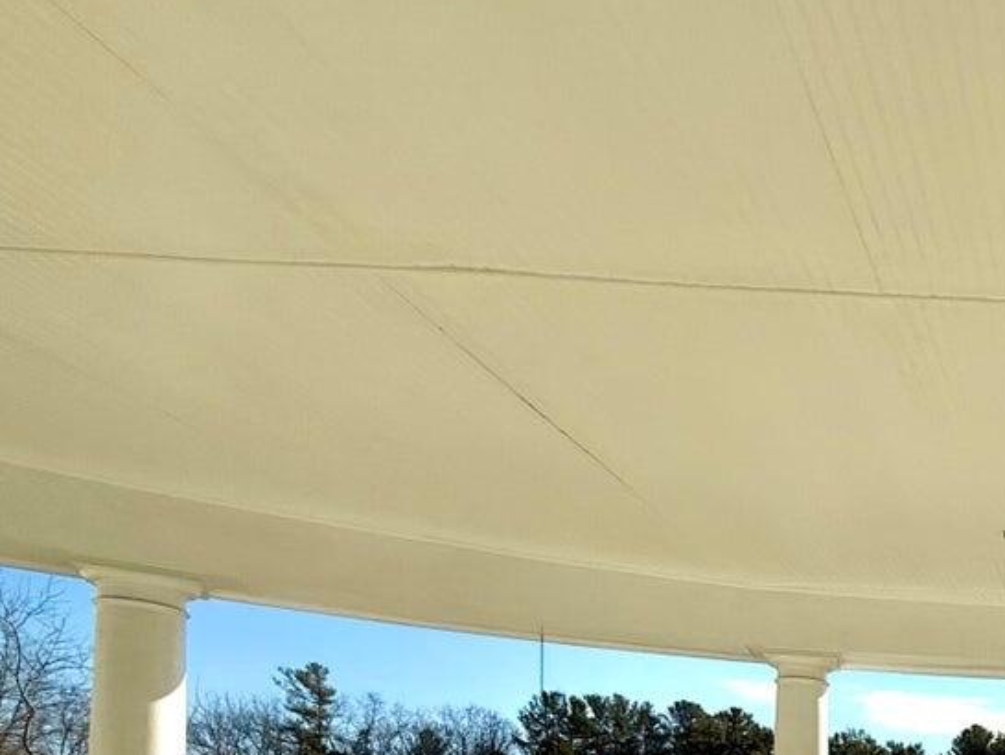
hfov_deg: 39.9
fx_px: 1017
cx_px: 1168
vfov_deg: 33.5
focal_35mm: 35
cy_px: 897
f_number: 2.2
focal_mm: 2.22
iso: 50
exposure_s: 1/3125
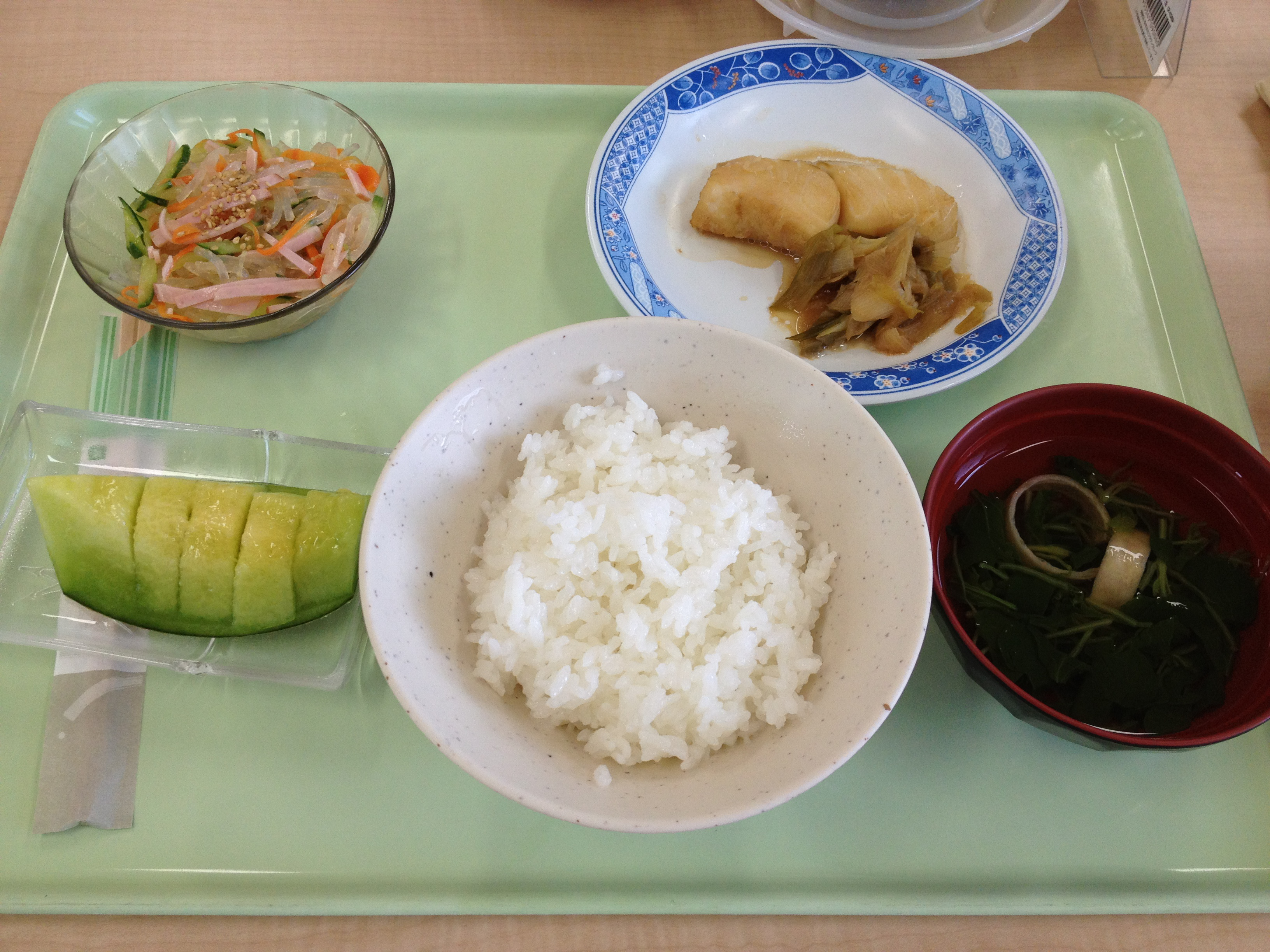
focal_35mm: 35
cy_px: 476
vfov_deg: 40.7
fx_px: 1284
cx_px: 635
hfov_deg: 52.6
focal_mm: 4.28
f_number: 2.4
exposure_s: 1/120
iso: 80
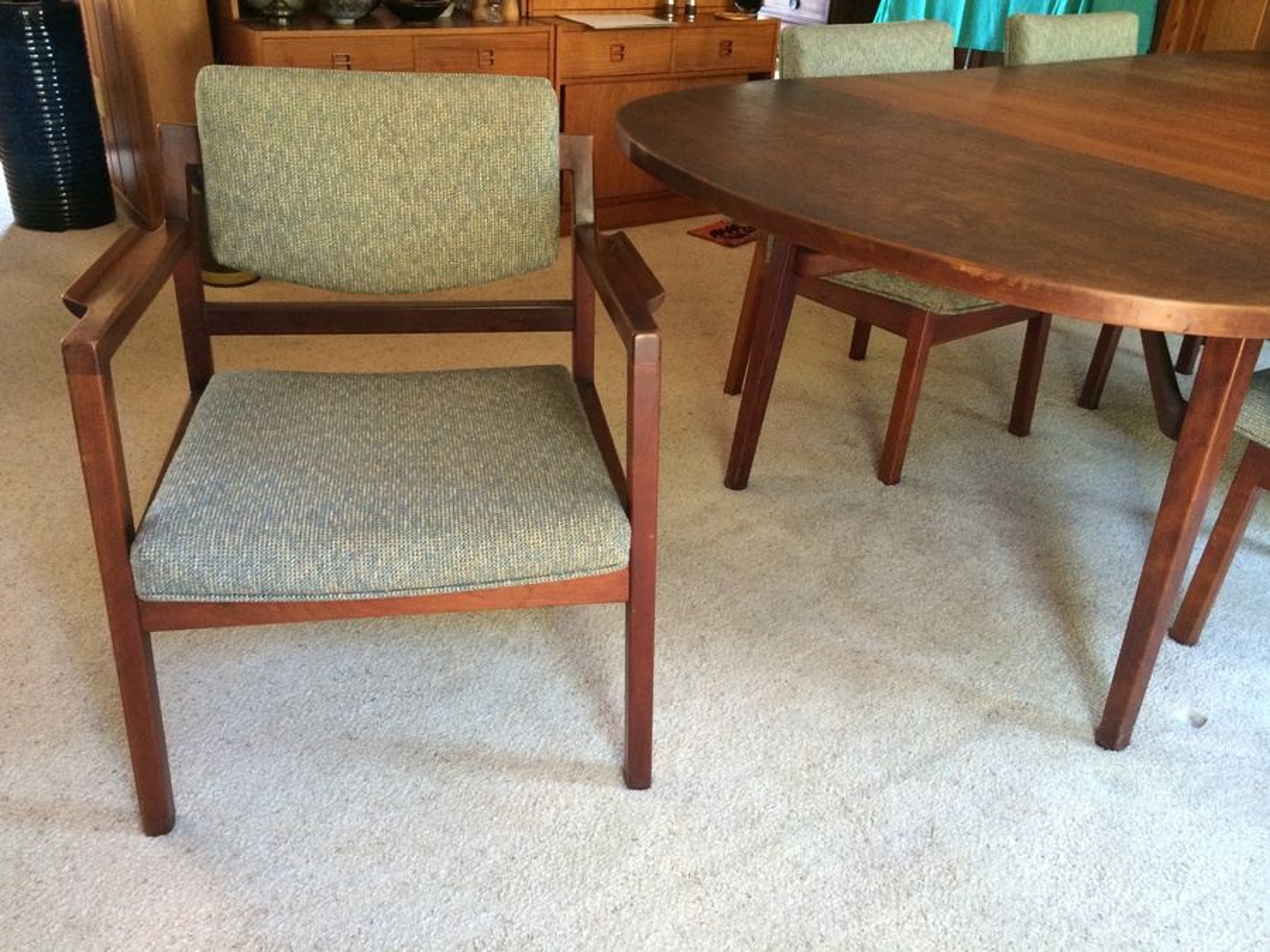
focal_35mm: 30
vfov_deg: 46.8
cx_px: 635
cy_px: 476
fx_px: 1101
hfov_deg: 60.0
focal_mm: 4.12
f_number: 2.2
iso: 200
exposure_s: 1/30
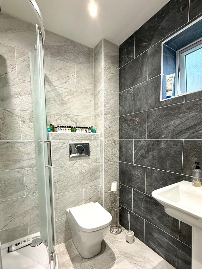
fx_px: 140
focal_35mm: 18
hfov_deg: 71.3
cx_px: 114
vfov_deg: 87.2
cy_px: 153
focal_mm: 2.22
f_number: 2.2
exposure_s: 1/100
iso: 320
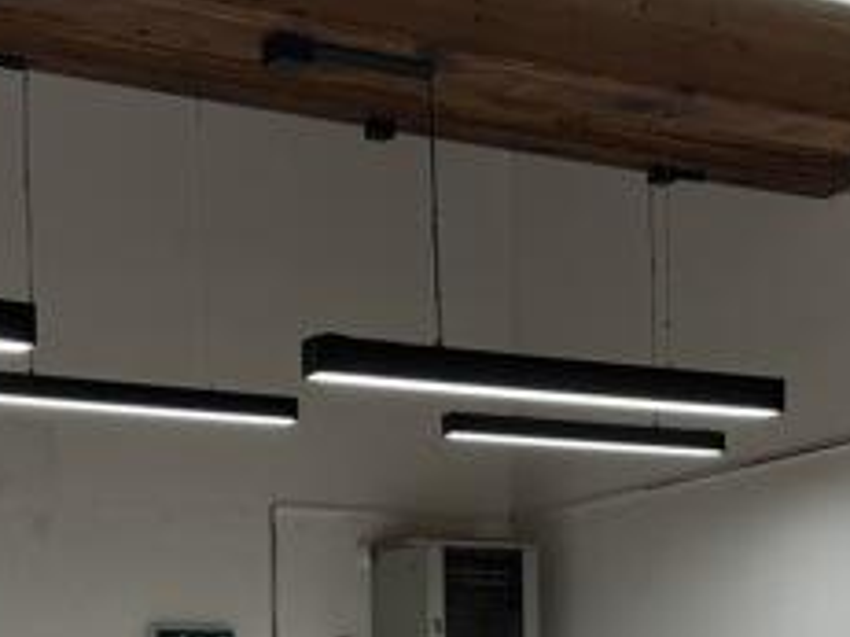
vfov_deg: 16.8
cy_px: 803
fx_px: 2037
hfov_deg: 23.6
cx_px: 416
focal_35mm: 83
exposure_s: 1/271
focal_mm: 6.76
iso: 64
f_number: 1.78
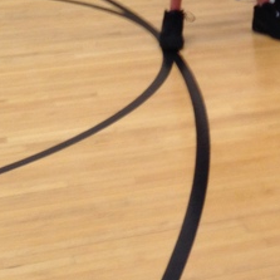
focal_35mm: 133
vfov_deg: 12.7
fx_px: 1217
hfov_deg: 12.8
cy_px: -73
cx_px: 345
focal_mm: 4.28
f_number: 2.4
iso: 64
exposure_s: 1/20
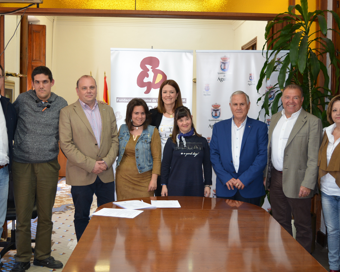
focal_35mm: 46
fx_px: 463
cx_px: 182
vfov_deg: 32.7
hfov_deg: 40.3
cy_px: 131
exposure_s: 1/60
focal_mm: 24
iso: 400
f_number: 4
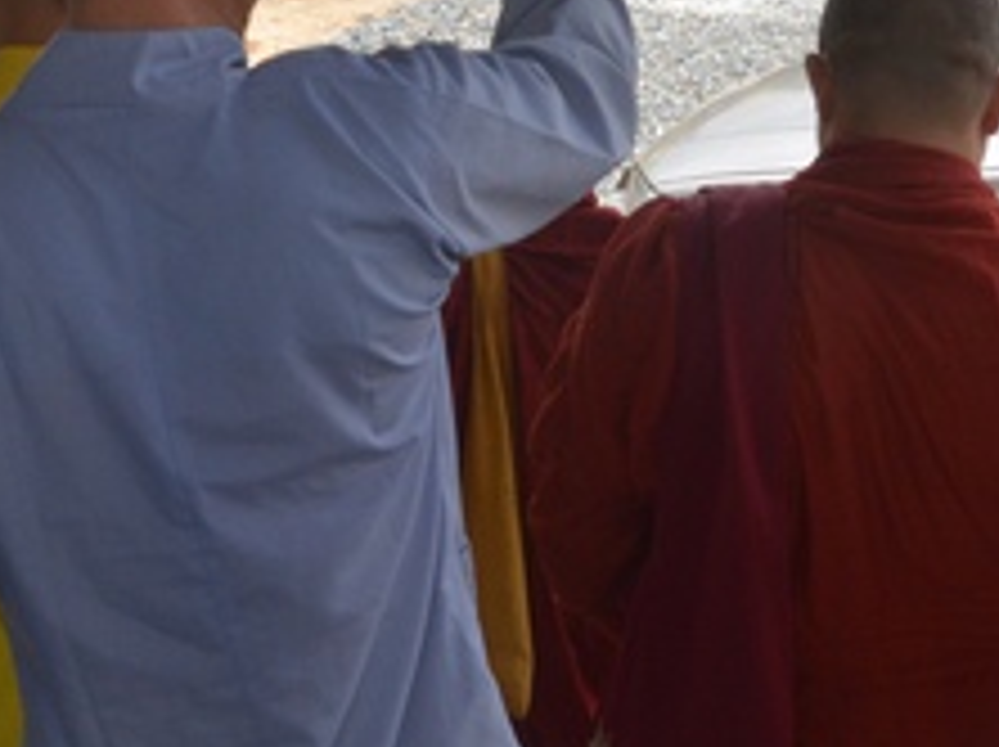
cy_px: 115
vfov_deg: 19.1
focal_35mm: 76
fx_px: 2191
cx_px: 662
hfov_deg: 25.6
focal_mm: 18
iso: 400
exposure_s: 1/250
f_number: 11
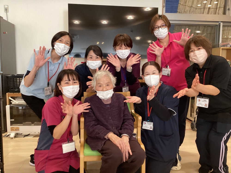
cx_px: 116
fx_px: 207
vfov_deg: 45.4
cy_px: 86
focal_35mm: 31
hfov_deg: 58.4
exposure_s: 1/60
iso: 160
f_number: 2.4
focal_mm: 3.3
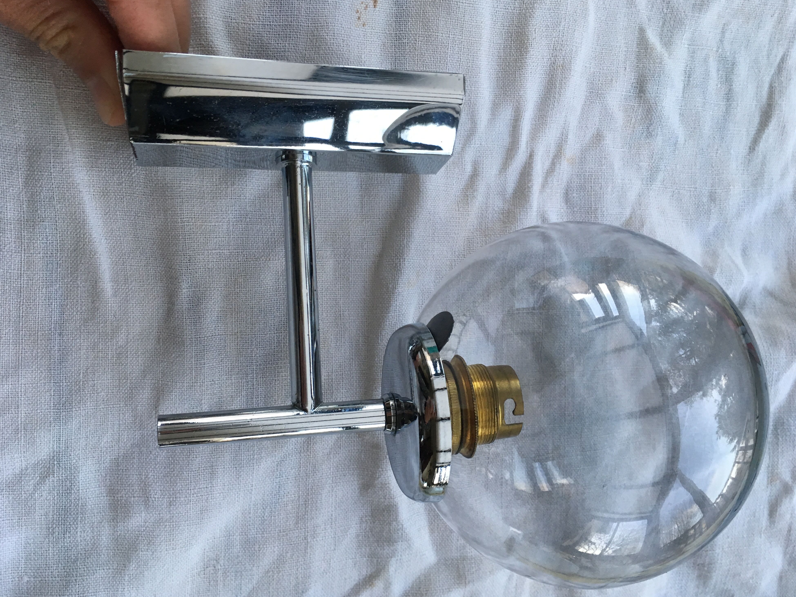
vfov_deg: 46.8
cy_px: 300
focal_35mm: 30
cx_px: 405
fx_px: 690
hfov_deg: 60.0
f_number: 2.2
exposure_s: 1/33
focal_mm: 4.15
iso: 50
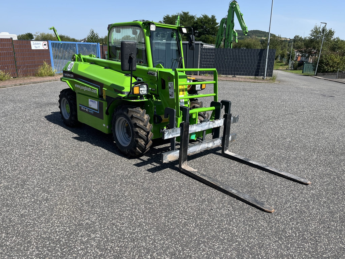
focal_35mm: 26
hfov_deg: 67.3
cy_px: 130
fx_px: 259
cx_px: 172
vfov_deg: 53.1
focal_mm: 5.1
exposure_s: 1/2825
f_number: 1.6
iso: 50
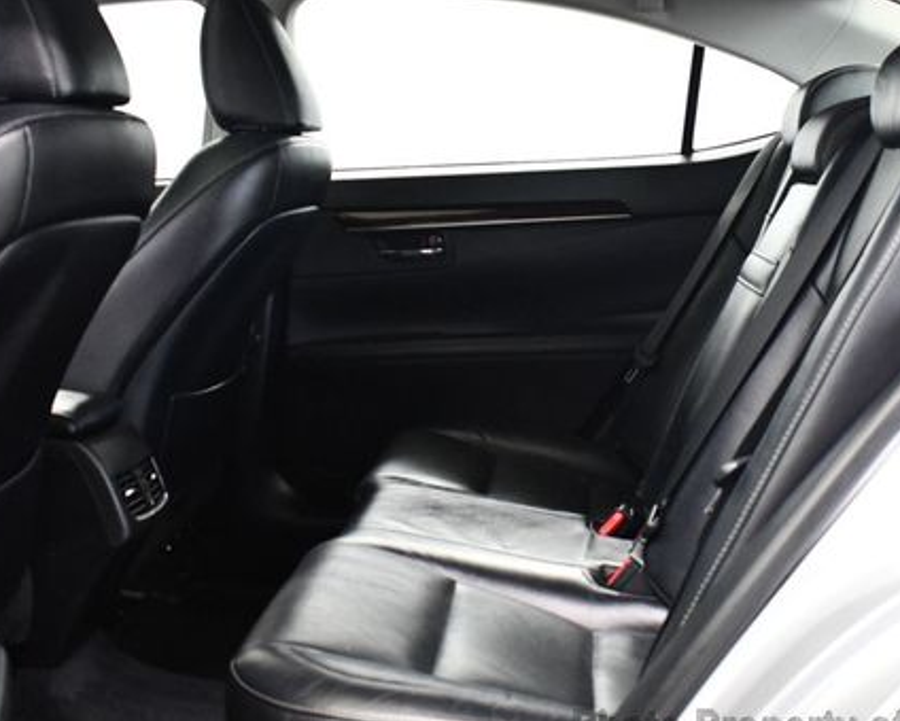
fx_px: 1360
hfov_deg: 36.5
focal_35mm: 51
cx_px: 548
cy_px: 314
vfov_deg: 29.7
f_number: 3.5
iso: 3200
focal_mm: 18
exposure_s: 1/80
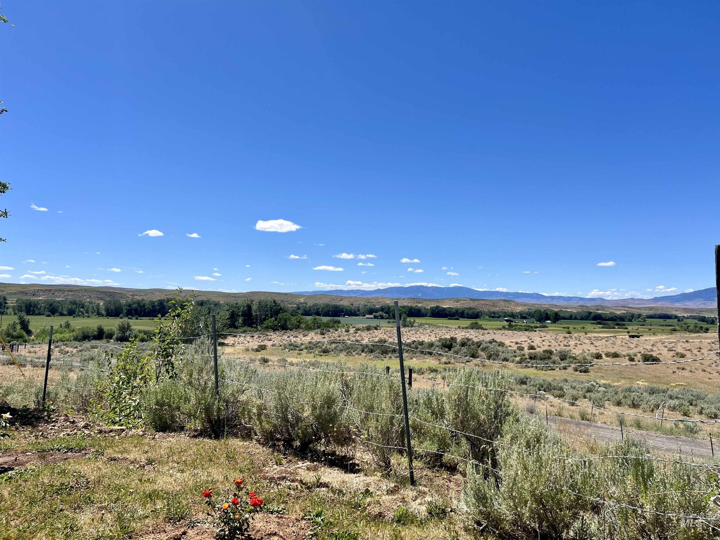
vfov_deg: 53.1
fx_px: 541
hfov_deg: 67.3
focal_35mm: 26
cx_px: 360
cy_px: 270
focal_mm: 5.7
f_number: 1.5
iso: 50
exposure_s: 1/5319
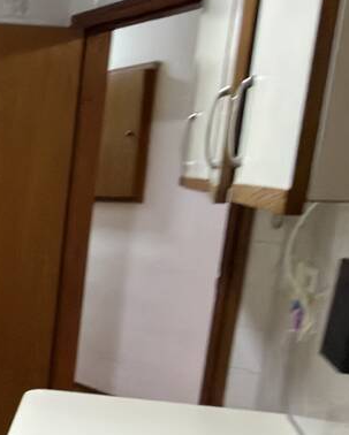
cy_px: 327
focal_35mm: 52
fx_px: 671
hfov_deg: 20.2
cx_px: -291
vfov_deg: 35.2
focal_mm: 2.22
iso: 320
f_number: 2.2
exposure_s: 1/30
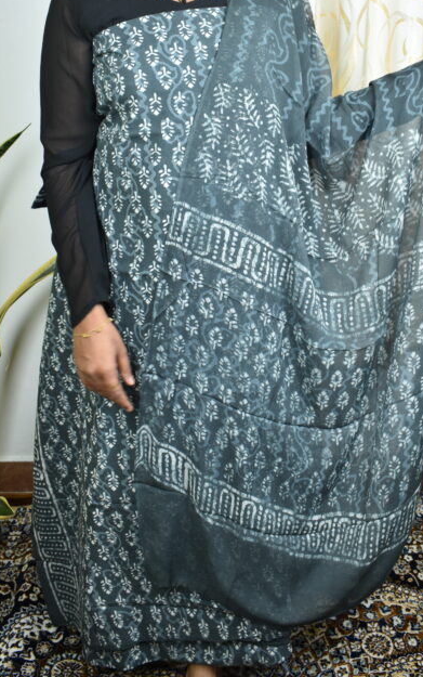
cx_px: 252
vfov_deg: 44.2
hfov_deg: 29.2
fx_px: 811
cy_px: 194
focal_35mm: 44
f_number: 4.5
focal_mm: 20
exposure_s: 1/40
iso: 200
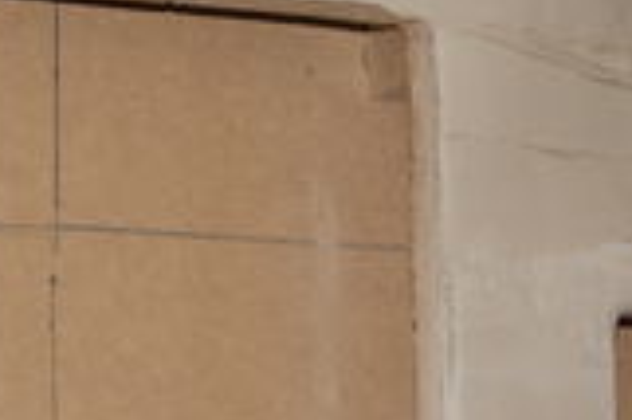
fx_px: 2929
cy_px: 108
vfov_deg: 8.2
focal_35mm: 167
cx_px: 192
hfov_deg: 12.3
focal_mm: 28
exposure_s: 1/60
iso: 400
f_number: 5.6
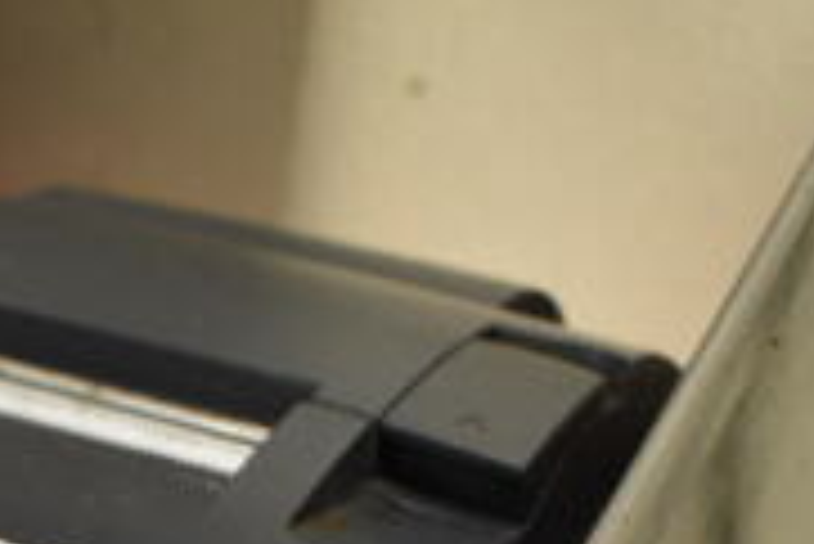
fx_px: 2059
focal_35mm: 91
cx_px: -81
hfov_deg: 21.2
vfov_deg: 13.9
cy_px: 872
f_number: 5.6
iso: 640
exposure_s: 1/60
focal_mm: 18
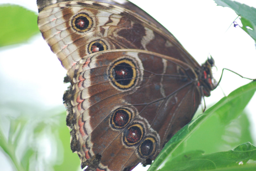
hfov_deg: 7.4
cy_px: 86
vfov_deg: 5.0
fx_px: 1976
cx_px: 128
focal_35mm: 278
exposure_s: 1/80
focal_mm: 185
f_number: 4.8
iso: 800
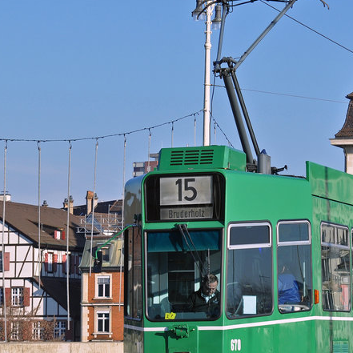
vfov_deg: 9.7
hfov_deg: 9.7
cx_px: 265
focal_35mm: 180
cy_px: 198
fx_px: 2077
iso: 250
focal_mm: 52
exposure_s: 1/800
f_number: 6.3
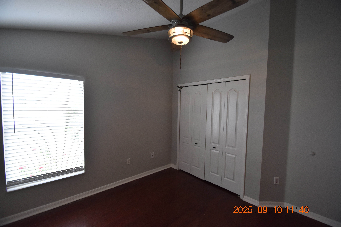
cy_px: 114
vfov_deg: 77.3
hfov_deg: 100.4
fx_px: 142
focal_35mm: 15
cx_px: 170
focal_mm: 10
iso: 800
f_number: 3.5
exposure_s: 1/250
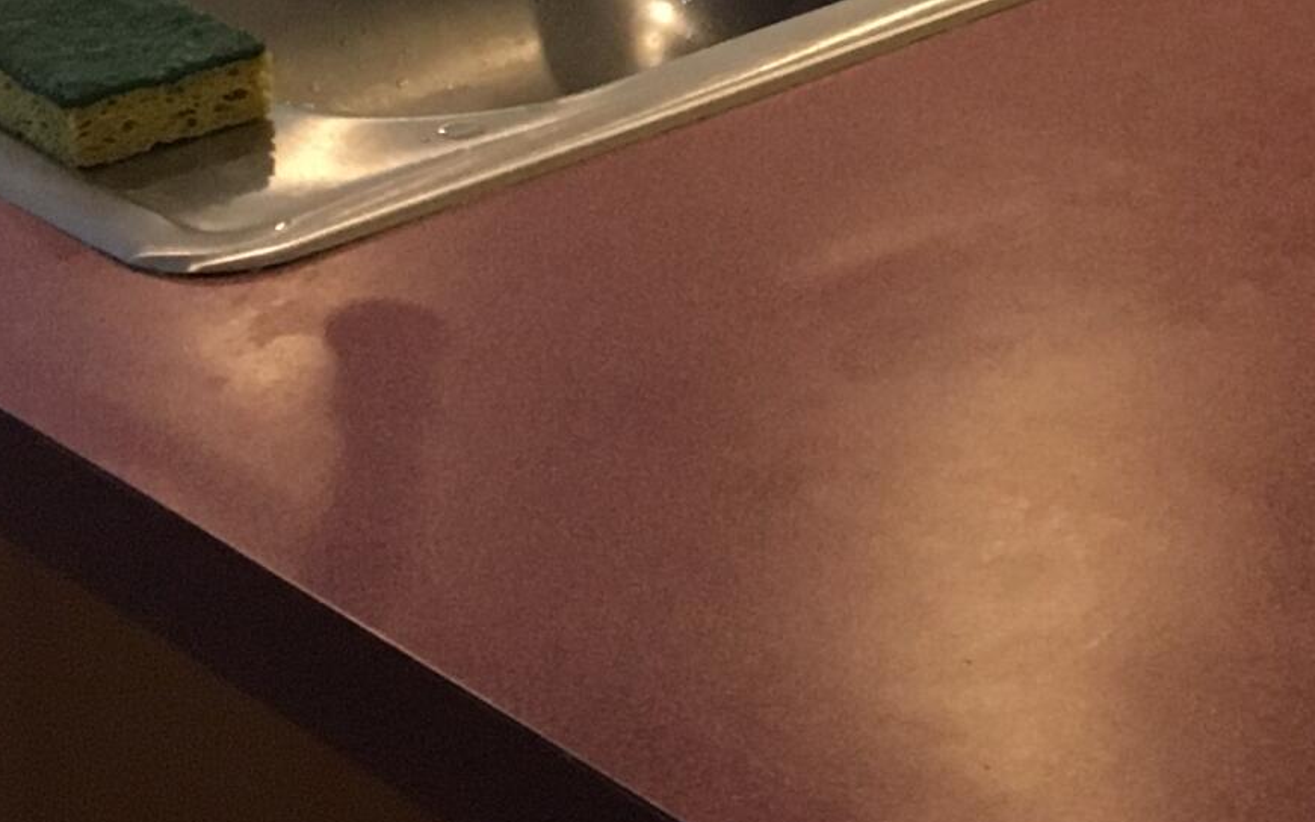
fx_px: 3799
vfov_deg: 11.4
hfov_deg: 18.8
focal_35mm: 106
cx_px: 1454
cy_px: -719
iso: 160
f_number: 2.2
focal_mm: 4.15
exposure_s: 1/30
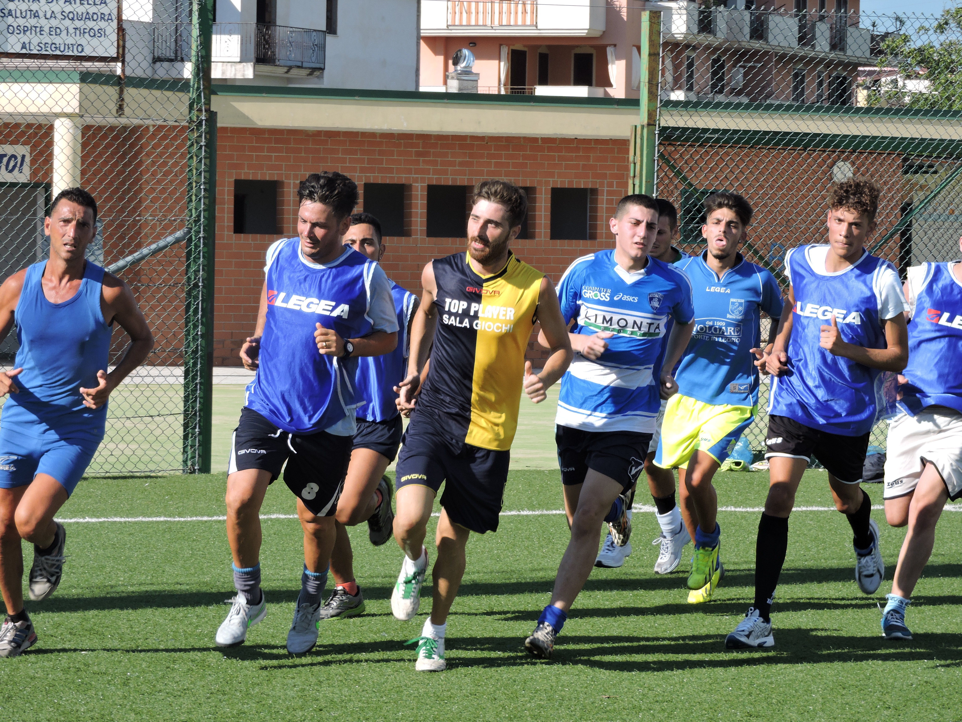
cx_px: 481
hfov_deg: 13.2
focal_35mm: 150
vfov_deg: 9.9
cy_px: 361
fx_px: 4169
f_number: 5.2
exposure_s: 1/400
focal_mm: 26.9
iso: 100
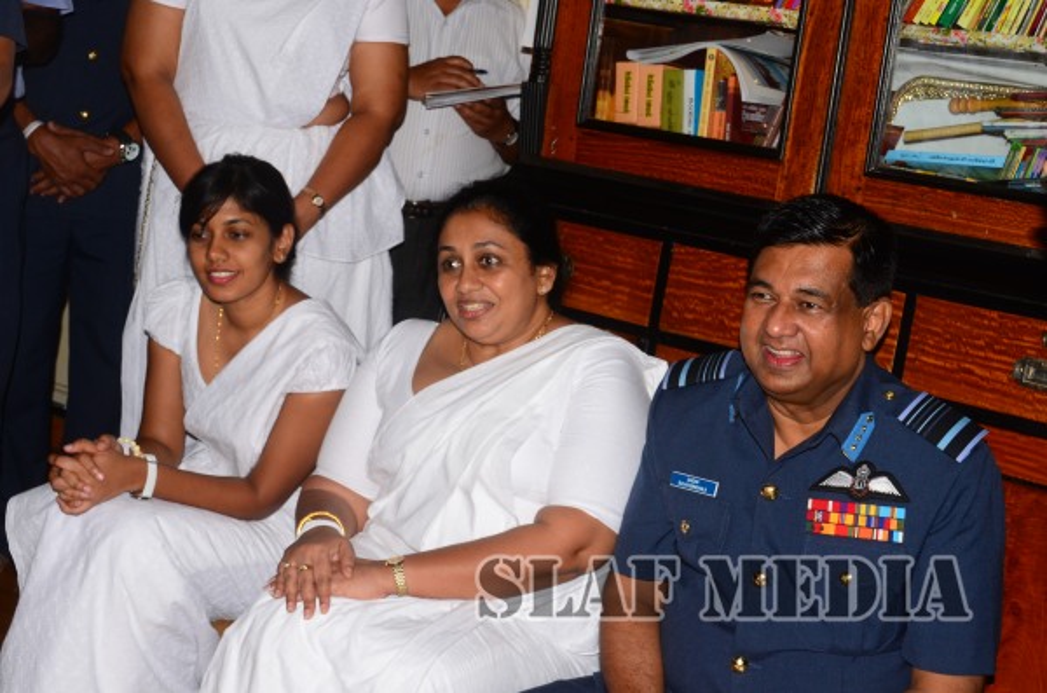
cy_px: 346
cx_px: 524
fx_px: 1567
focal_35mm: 54
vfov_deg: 24.9
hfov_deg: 37.0
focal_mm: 36
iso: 320
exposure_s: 1/160
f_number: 7.1
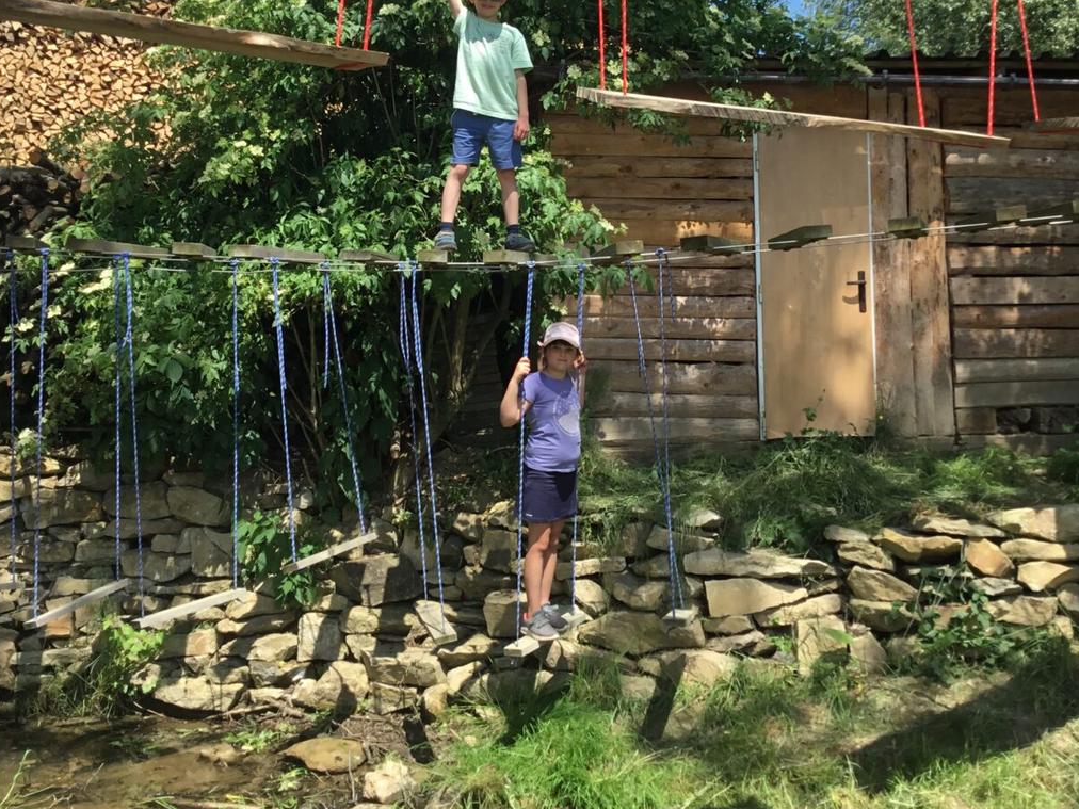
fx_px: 1278
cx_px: 515
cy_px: 278
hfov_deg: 45.8
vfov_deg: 34.8
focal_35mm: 41
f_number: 2.4
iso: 25
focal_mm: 3.3
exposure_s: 1/627
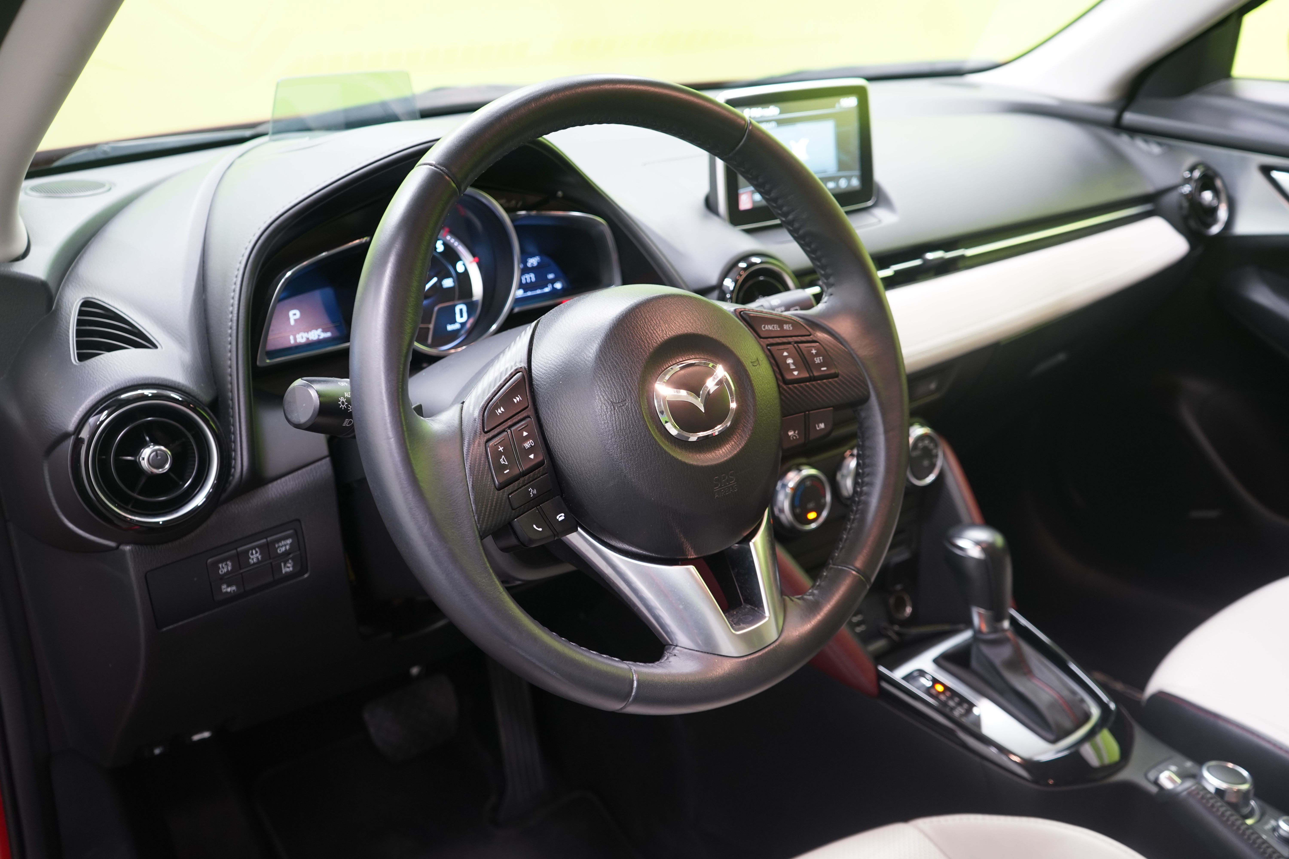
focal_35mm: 32
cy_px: 430
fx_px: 1146
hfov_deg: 58.7
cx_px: 644
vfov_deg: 41.1
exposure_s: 1/13
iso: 1000
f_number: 5
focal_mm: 32
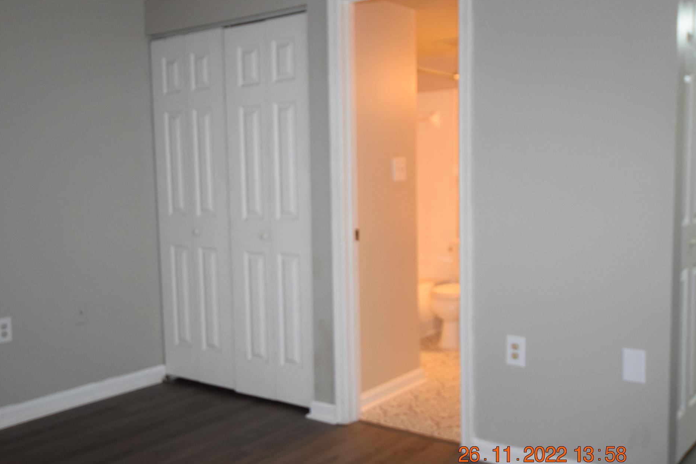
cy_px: 239
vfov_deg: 36.9
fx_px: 696
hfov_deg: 53.1
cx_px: 319
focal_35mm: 36
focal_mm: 22
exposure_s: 1/60
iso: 1600
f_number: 4
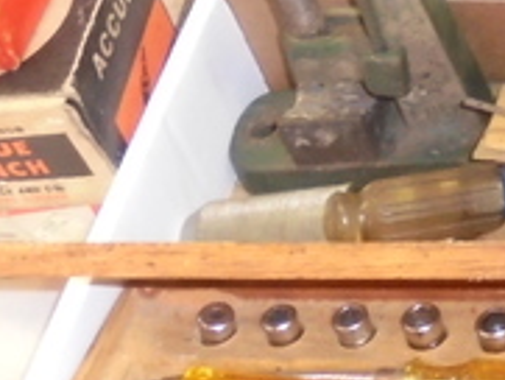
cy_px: -67
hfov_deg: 16.3
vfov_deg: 13.0
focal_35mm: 111
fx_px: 1620
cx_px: 735
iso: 400
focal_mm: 4.6
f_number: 3.5
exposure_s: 1/30
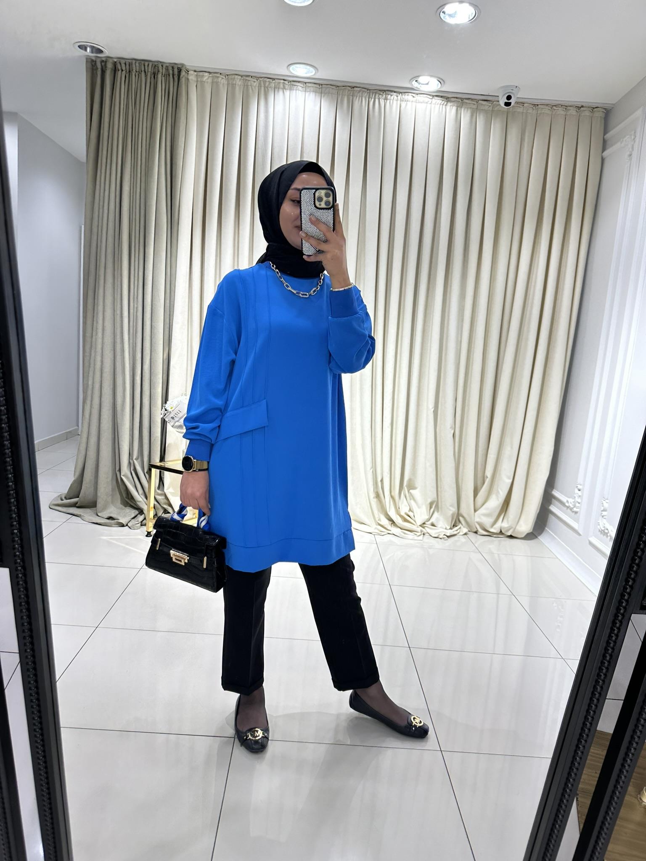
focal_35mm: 24
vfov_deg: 71.6
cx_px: 323
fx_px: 597
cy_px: 430
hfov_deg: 56.8
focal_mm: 6.86
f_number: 1.78
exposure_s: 1/105
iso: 50
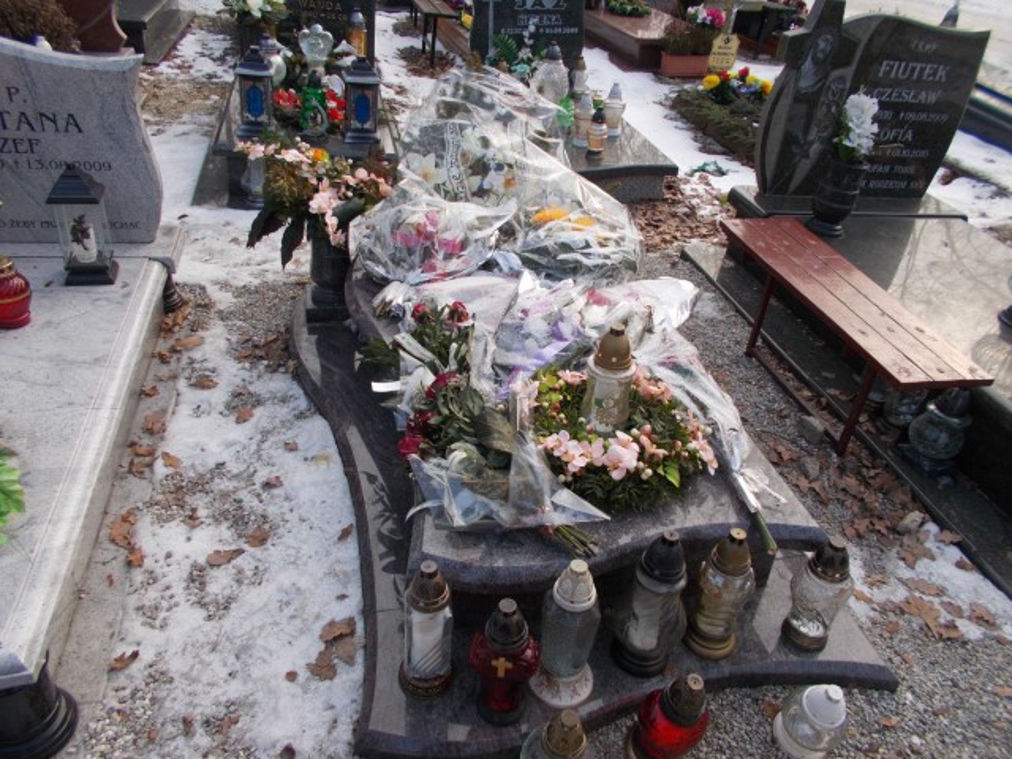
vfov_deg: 53.1
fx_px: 760
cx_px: 506
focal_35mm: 26
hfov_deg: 67.3
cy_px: 380
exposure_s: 1/320
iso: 80
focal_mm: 4.6
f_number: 3.2
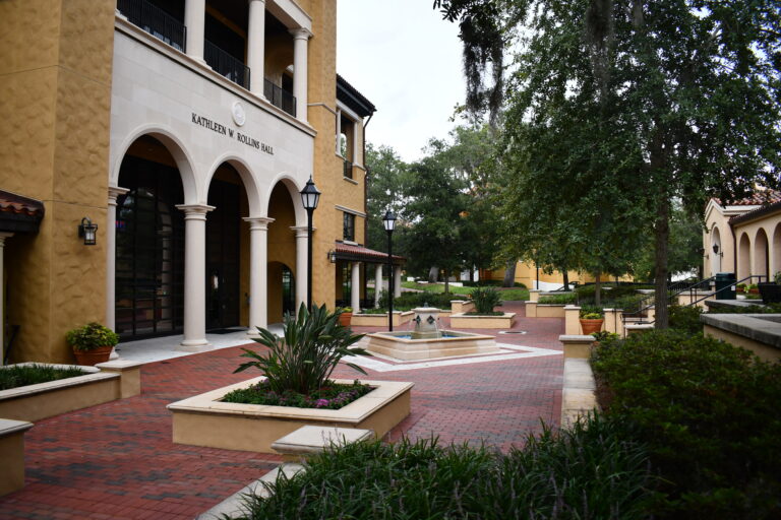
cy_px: 260
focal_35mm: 27
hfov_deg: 67.4
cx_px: 390
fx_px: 586
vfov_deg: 47.9
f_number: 4
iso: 400
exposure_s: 1/250
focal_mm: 18
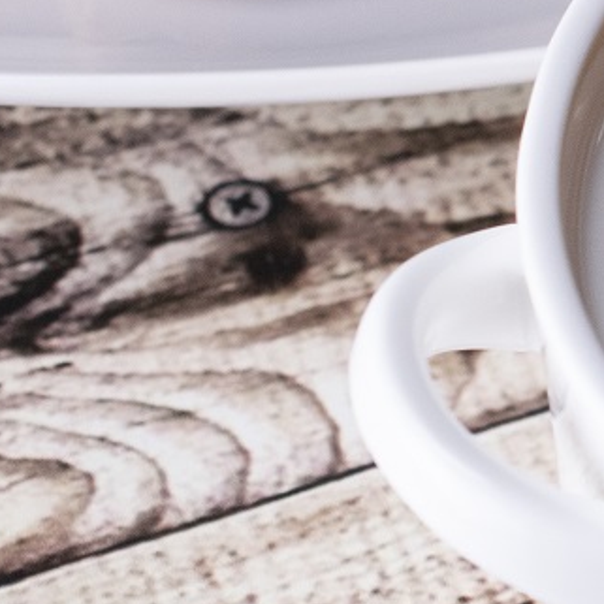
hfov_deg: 7.0
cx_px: 1296
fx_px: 4698
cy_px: 326
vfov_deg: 7.4
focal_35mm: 238
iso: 800
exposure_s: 1/200
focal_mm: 40
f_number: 5.6
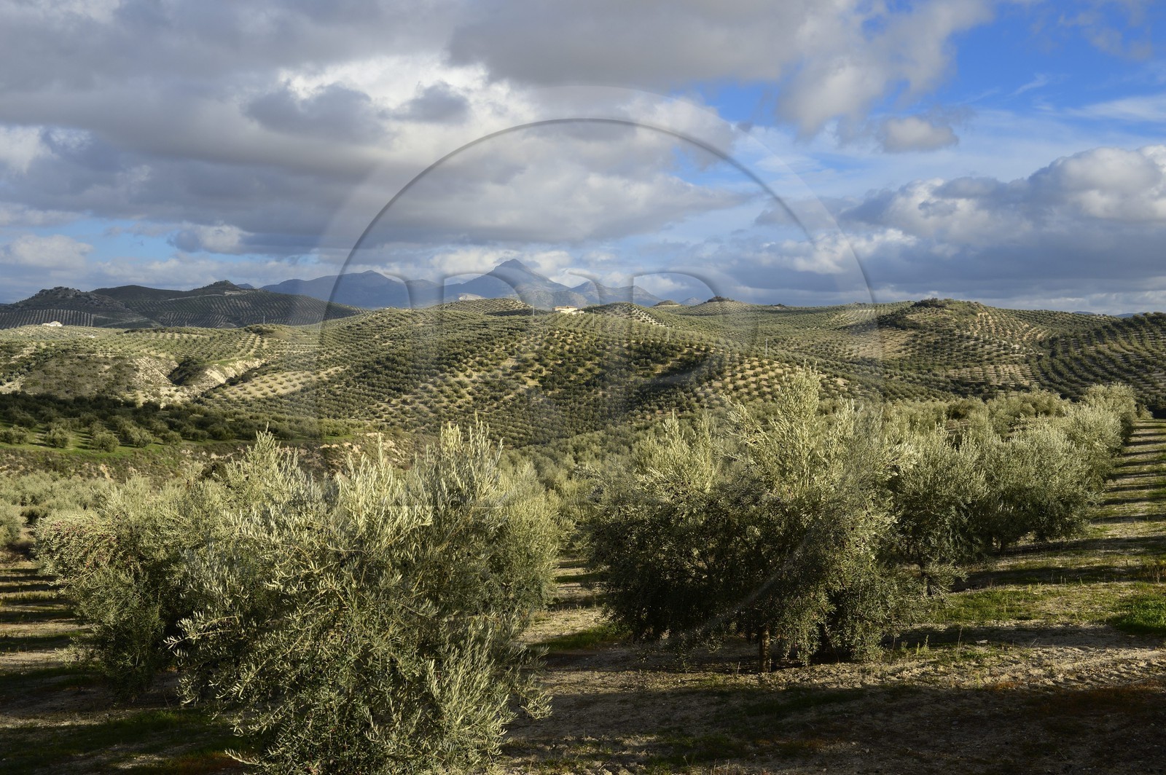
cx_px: 583
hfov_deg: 50.7
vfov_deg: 35.0
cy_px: 388
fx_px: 1230
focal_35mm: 38
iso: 200
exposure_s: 1/200
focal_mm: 38
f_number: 13
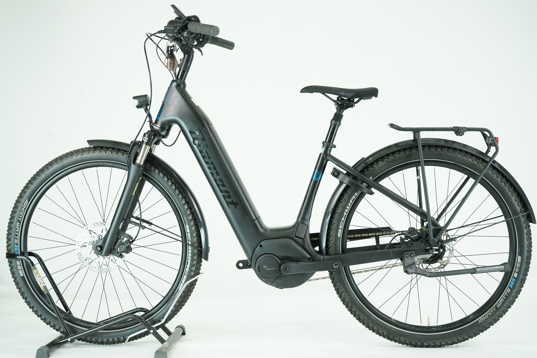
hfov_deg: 36.9
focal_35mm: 54
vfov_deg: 25.1
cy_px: 179
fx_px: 805
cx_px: 268
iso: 3200
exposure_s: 1/200
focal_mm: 54
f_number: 6.3
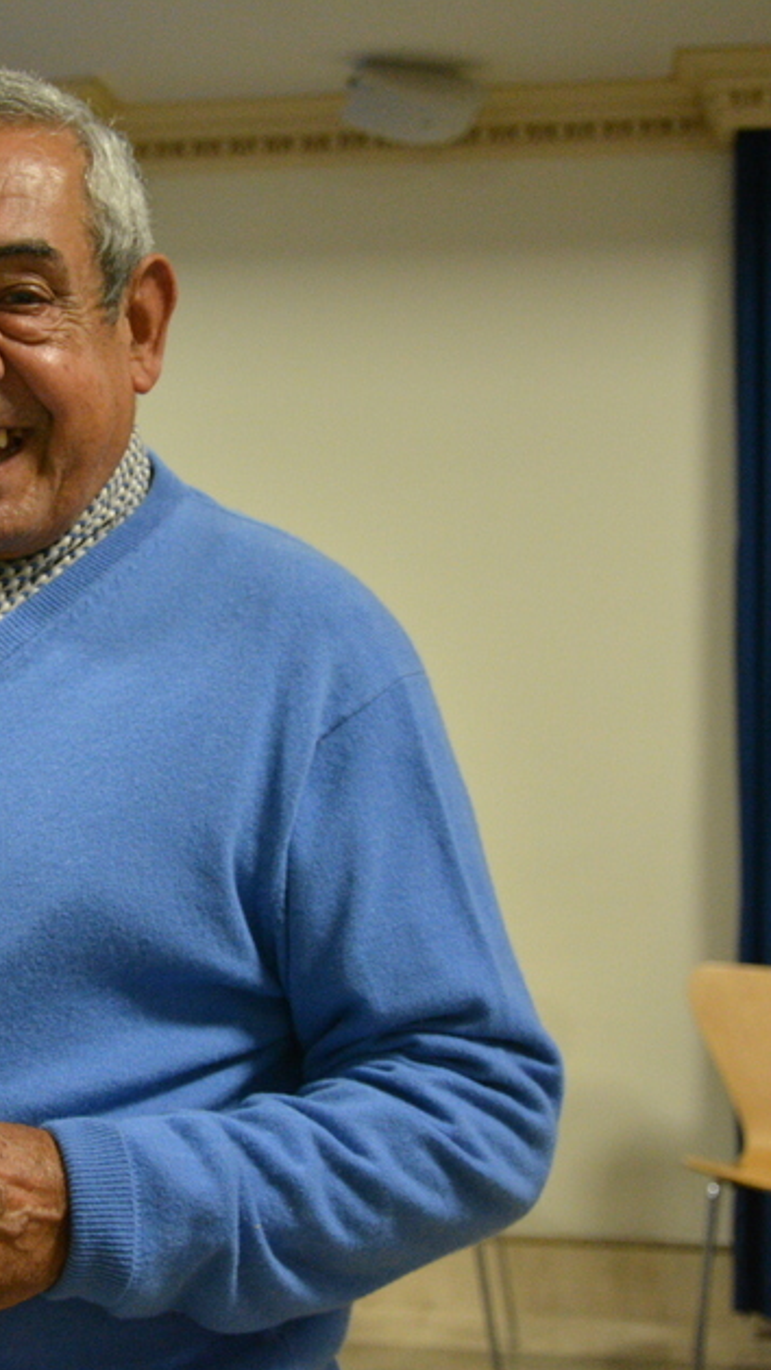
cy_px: 689
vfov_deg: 27.9
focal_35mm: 76
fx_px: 2761
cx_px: -22
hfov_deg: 15.6
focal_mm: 32
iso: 2500
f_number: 4.2
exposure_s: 1/90
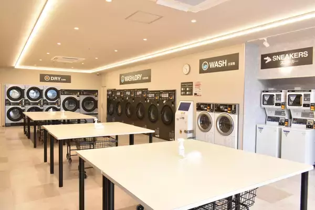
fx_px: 236
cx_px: 158
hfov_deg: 67.4
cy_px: 105
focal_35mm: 27
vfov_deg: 47.9
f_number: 14
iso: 800
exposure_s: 1/25
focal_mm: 18
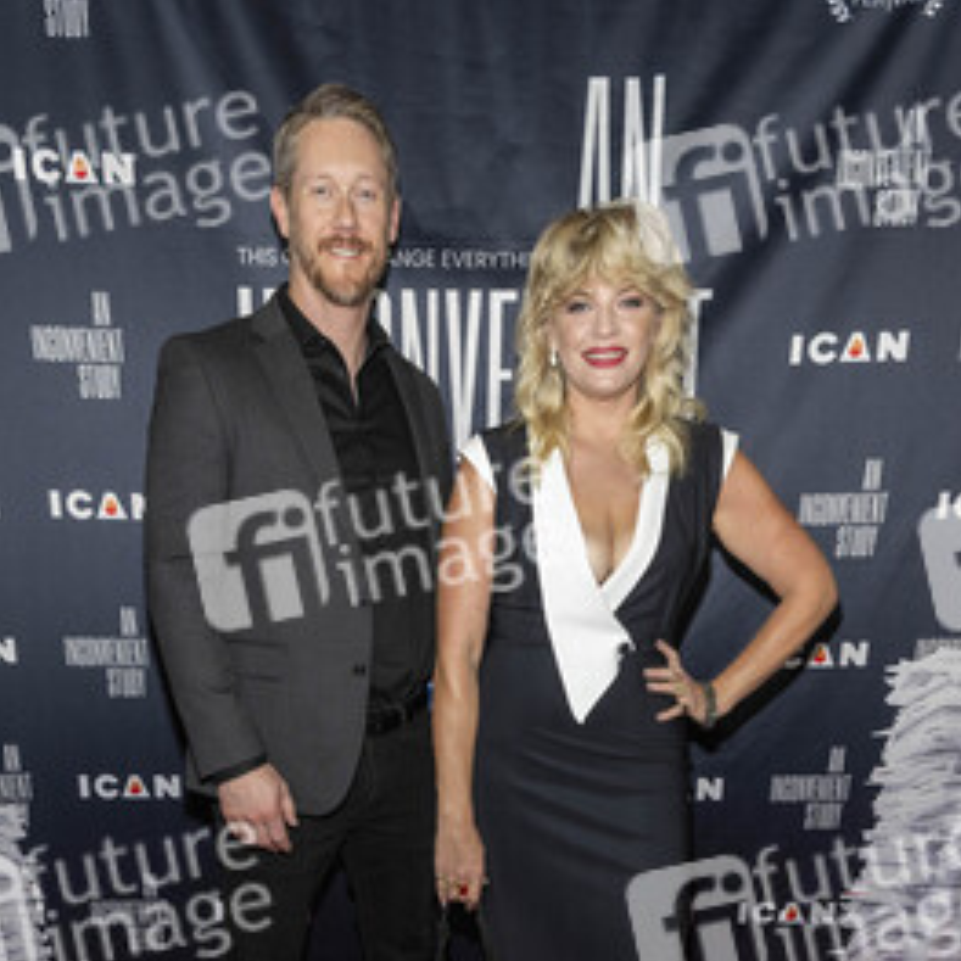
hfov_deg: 52.5
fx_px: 974
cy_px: 727
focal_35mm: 31
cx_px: 482
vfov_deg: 50.3
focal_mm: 24
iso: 800
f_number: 5.6
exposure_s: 1/200
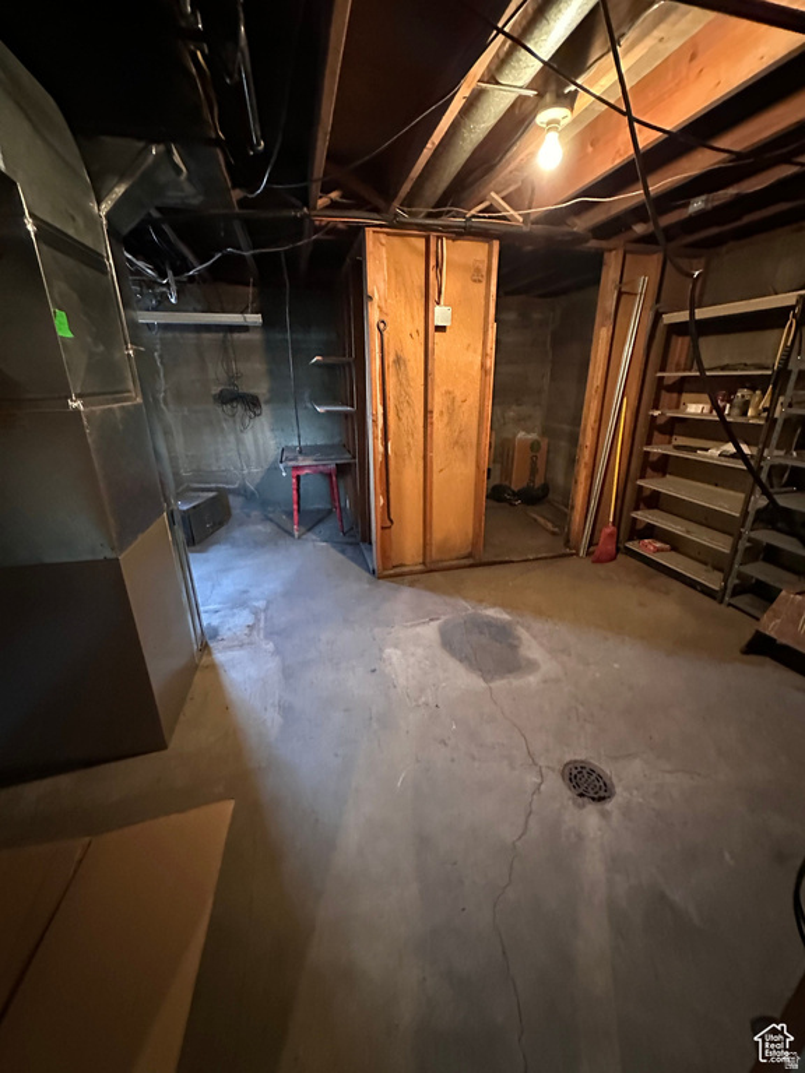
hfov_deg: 85.7
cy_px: 536
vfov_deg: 102.1
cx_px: 402
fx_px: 434
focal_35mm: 14
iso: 1250
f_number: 2.2
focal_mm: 2.22
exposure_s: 1/30
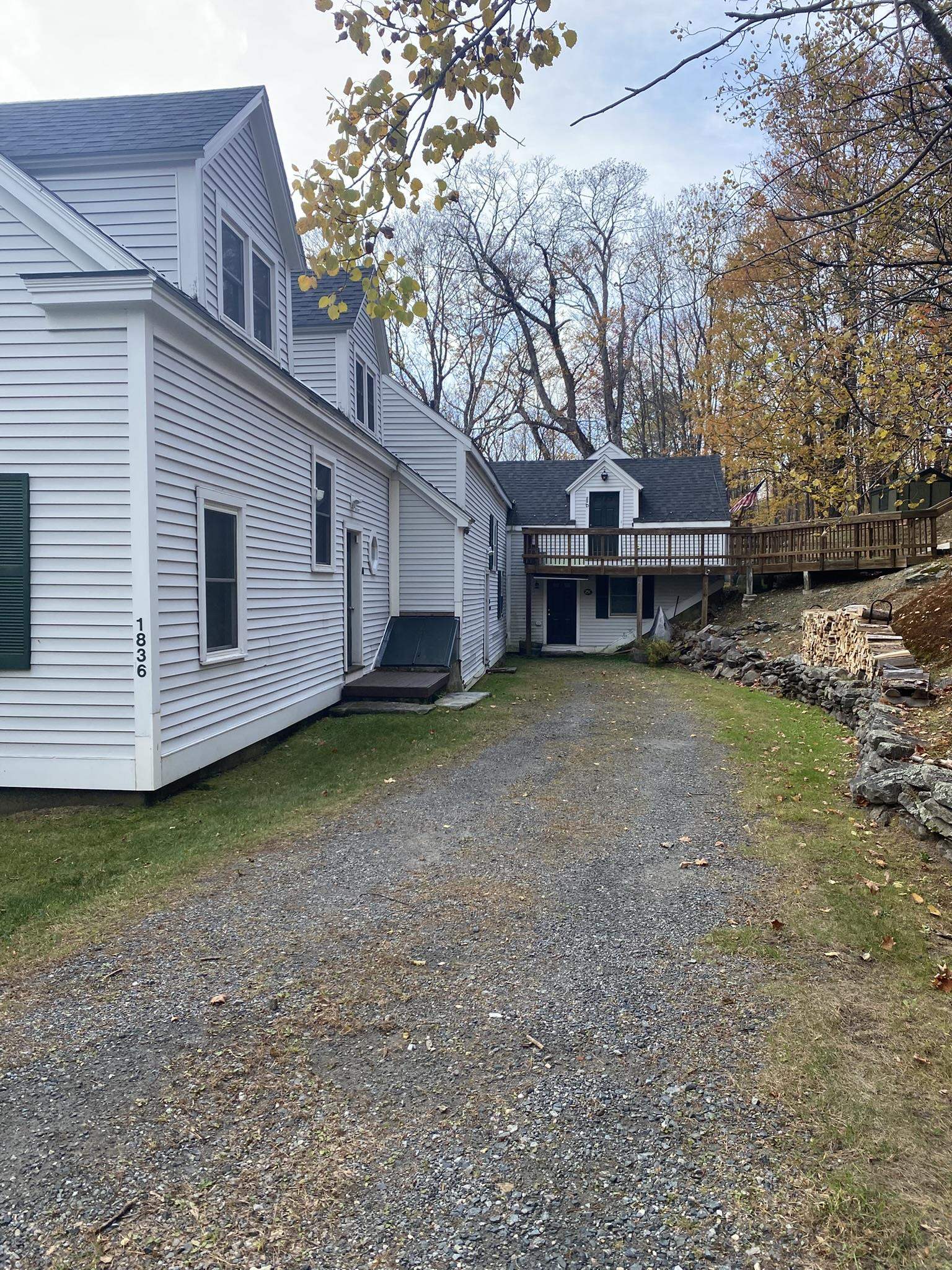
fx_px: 953
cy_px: 635
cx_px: 476
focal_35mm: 26
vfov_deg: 67.3
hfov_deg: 53.1
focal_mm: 4.25
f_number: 1.8
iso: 32
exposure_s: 1/957
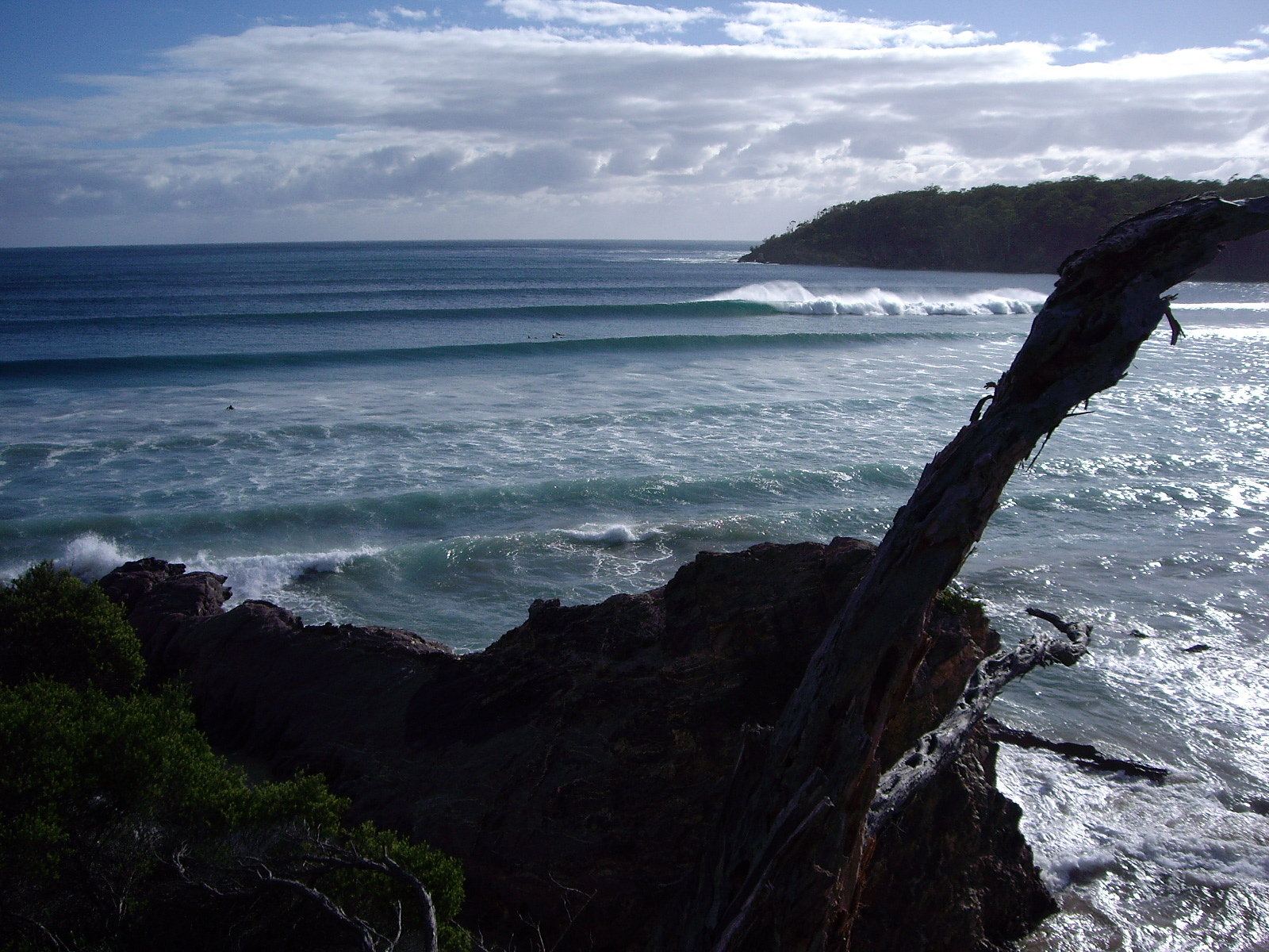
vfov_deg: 37.7
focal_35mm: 38
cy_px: 476
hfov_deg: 49.0
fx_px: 1393
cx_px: 634
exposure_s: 1/1600
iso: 64
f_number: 4.3
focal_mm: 6.2
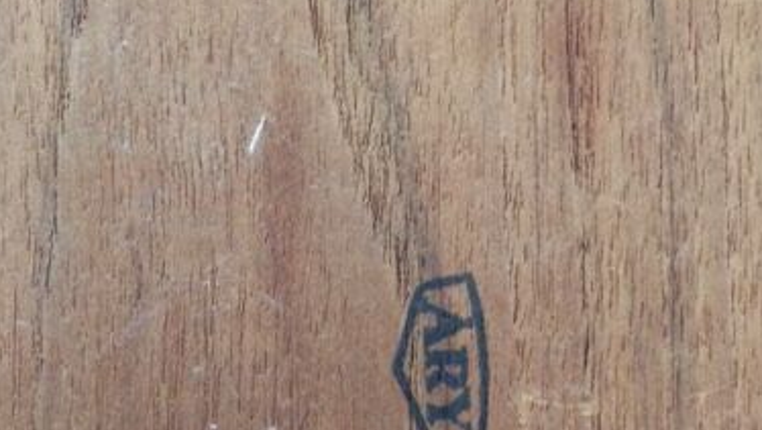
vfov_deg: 21.1
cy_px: 479
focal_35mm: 54
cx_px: 416
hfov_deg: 38.4
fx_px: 1092
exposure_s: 1/20
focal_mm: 4.15
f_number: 2.2
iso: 320
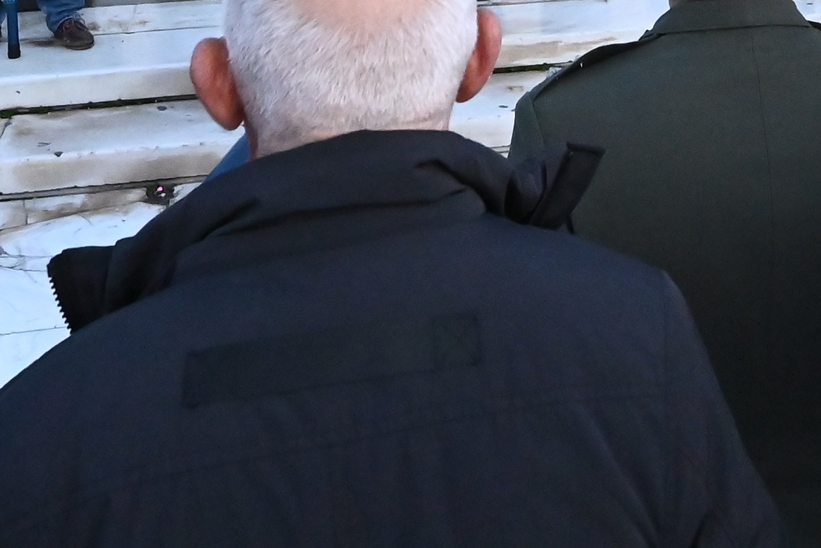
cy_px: -357
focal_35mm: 66
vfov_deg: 17.7
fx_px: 1505
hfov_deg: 29.6
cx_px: 688
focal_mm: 14
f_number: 6.3
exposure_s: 1/250
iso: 4000
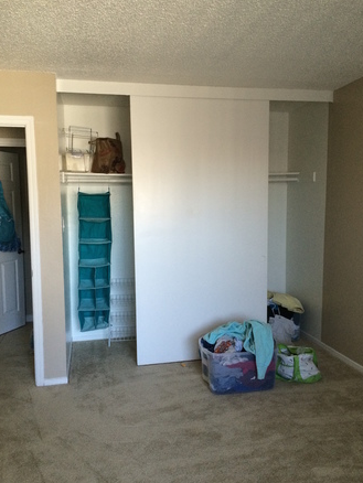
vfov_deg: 58.3
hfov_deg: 45.5
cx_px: 183
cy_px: 248
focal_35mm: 31
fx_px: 433
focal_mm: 4.12
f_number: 2.2
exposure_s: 1/30
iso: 160
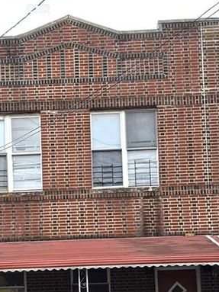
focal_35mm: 101
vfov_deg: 19.3
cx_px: 38
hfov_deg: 14.5
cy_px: 234
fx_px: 852
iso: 40
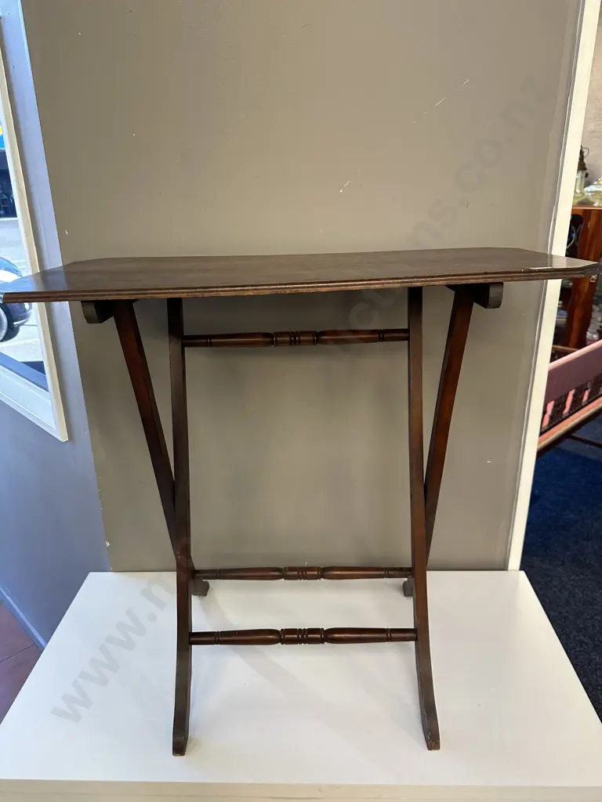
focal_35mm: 24
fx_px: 557
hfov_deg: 56.8
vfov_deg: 71.6
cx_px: 301
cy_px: 401
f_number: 1.78
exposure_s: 1/100
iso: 160
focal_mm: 6.86
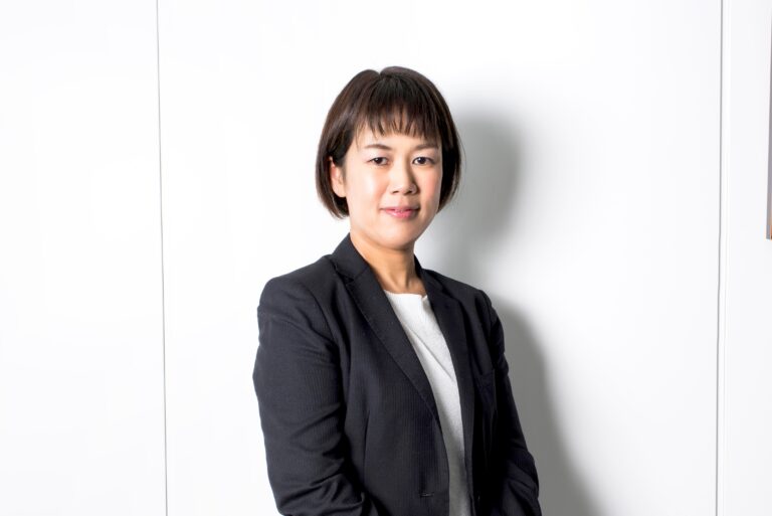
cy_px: 258
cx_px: 386
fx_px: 751
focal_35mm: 35
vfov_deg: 37.9
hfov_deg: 54.4
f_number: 11
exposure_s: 1/125
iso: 125
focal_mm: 35
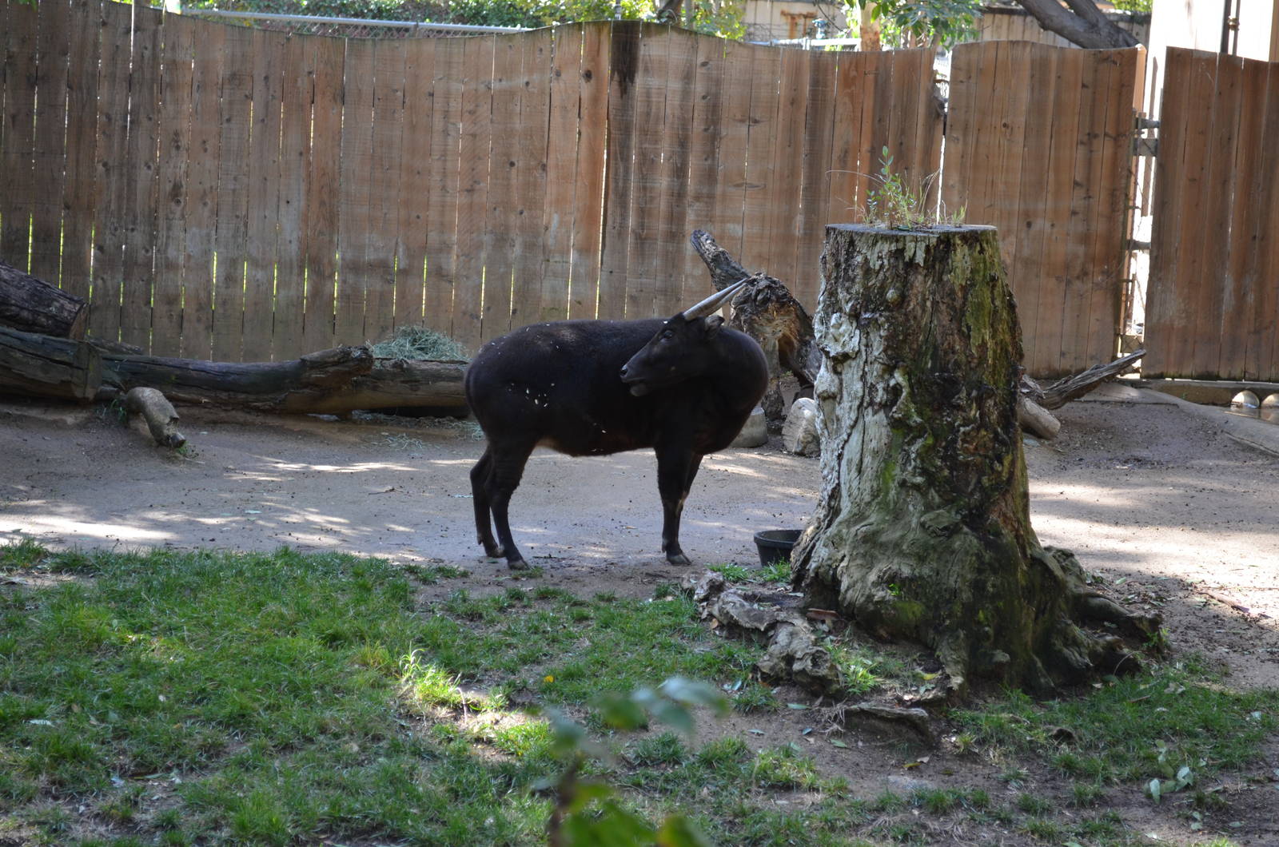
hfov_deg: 24.7
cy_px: 424
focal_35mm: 82
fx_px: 2925
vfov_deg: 16.5
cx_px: 640
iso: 400
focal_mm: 55
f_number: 5.6
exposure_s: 1/100
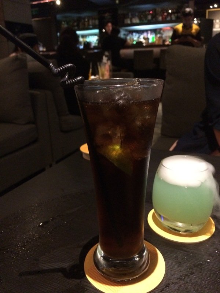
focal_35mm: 29
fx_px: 246
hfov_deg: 48.2
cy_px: 146
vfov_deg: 61.7
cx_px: 110
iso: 500
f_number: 2.2
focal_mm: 4.15
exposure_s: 1/15
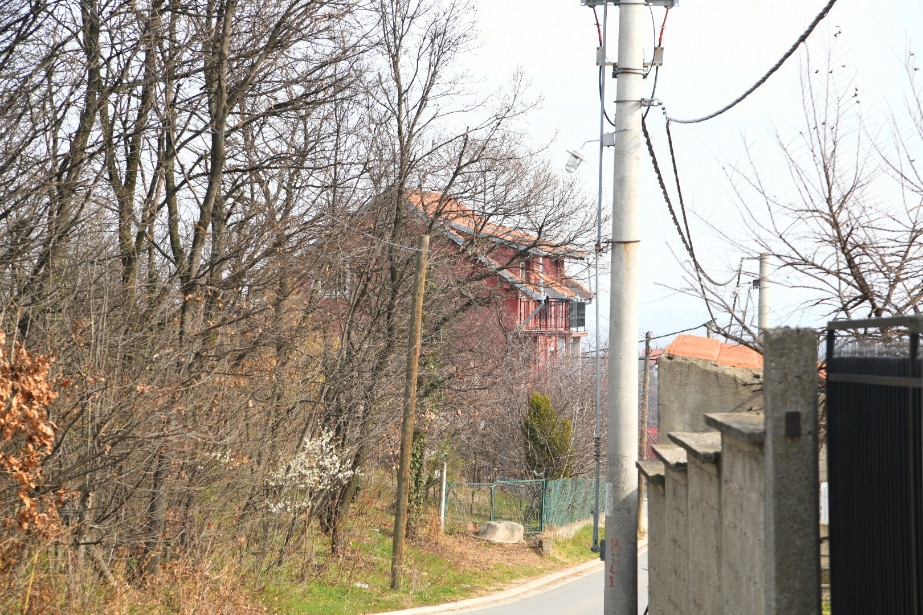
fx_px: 3076
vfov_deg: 11.4
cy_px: 308
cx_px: 462
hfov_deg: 17.1
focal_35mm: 120
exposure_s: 1/160
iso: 200
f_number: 6.3
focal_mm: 120
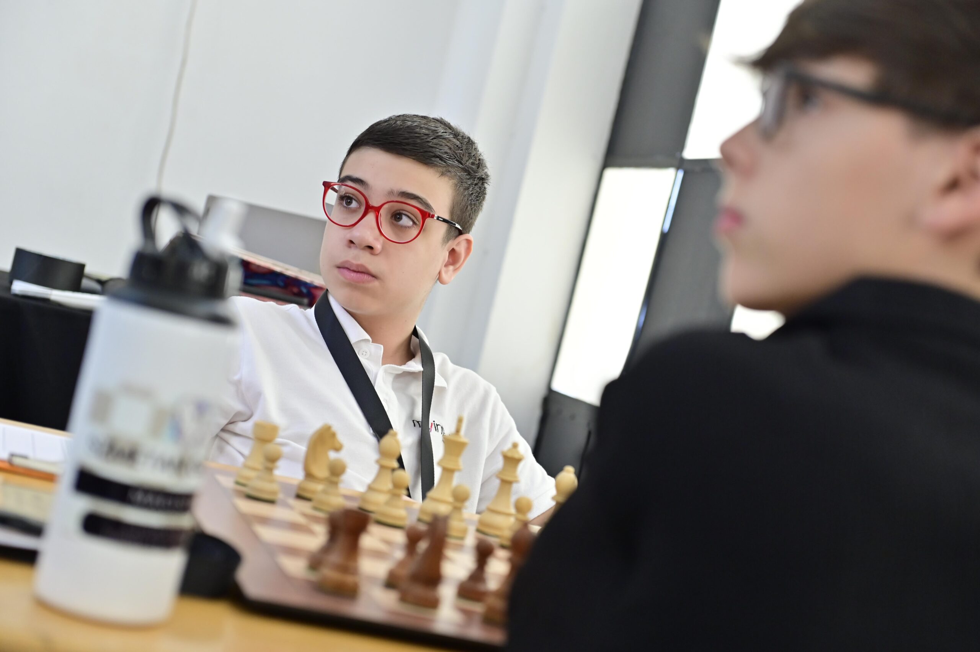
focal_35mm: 70
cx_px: 490
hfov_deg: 28.9
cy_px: 326
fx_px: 1904
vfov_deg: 19.4
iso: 1600
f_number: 3.5
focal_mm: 70
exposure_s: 1/250
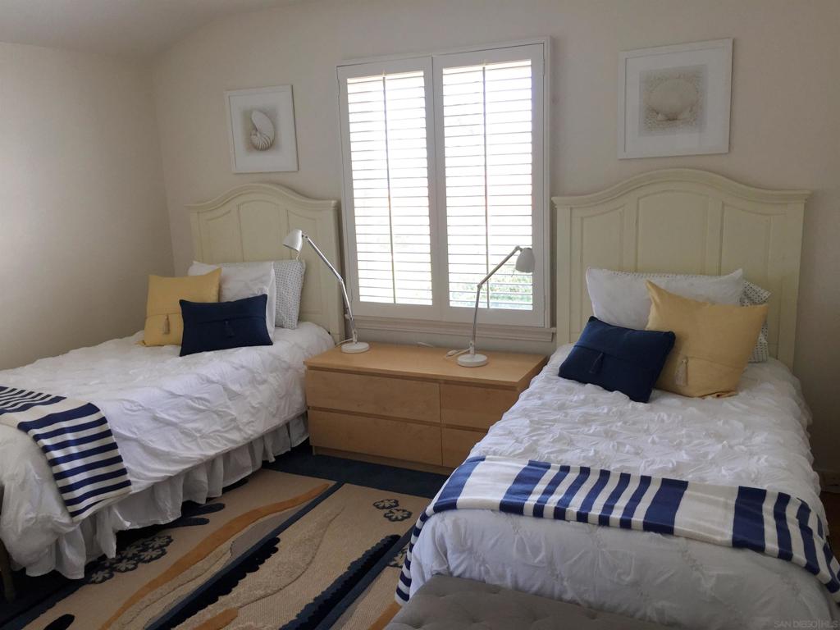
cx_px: 420
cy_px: 315
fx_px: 704
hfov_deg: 61.7
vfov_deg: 48.2
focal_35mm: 29
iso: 32
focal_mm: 4.15
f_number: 2.2
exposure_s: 1/60
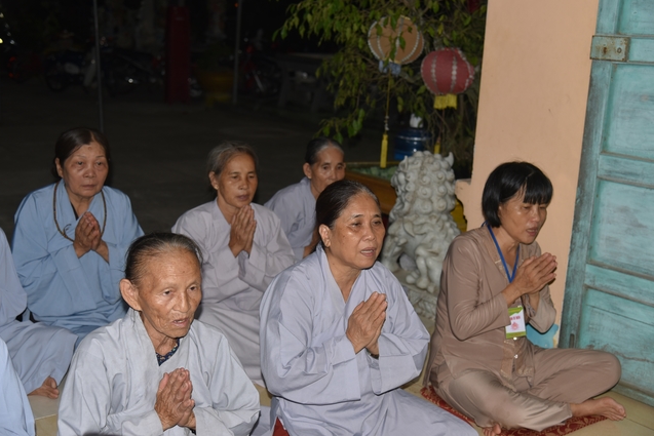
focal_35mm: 49
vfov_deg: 27.5
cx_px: 333
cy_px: 219
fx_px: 890
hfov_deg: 40.3
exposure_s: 1/60
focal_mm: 48
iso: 320
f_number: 4
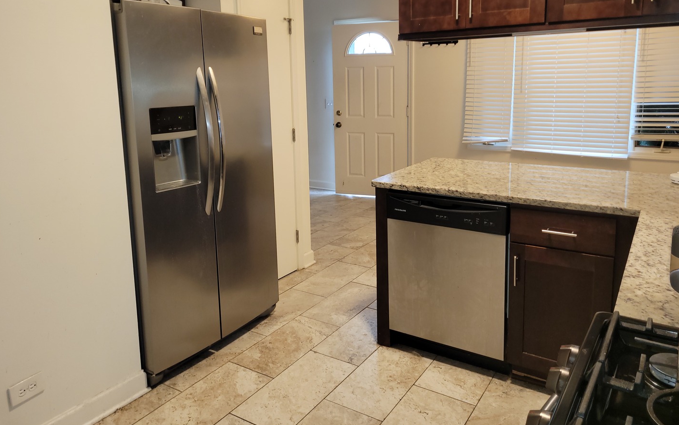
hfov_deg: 66.5
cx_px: 335
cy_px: 172
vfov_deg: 44.3
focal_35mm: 28
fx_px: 518
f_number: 1.8
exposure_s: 1/24
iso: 100
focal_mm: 5.4
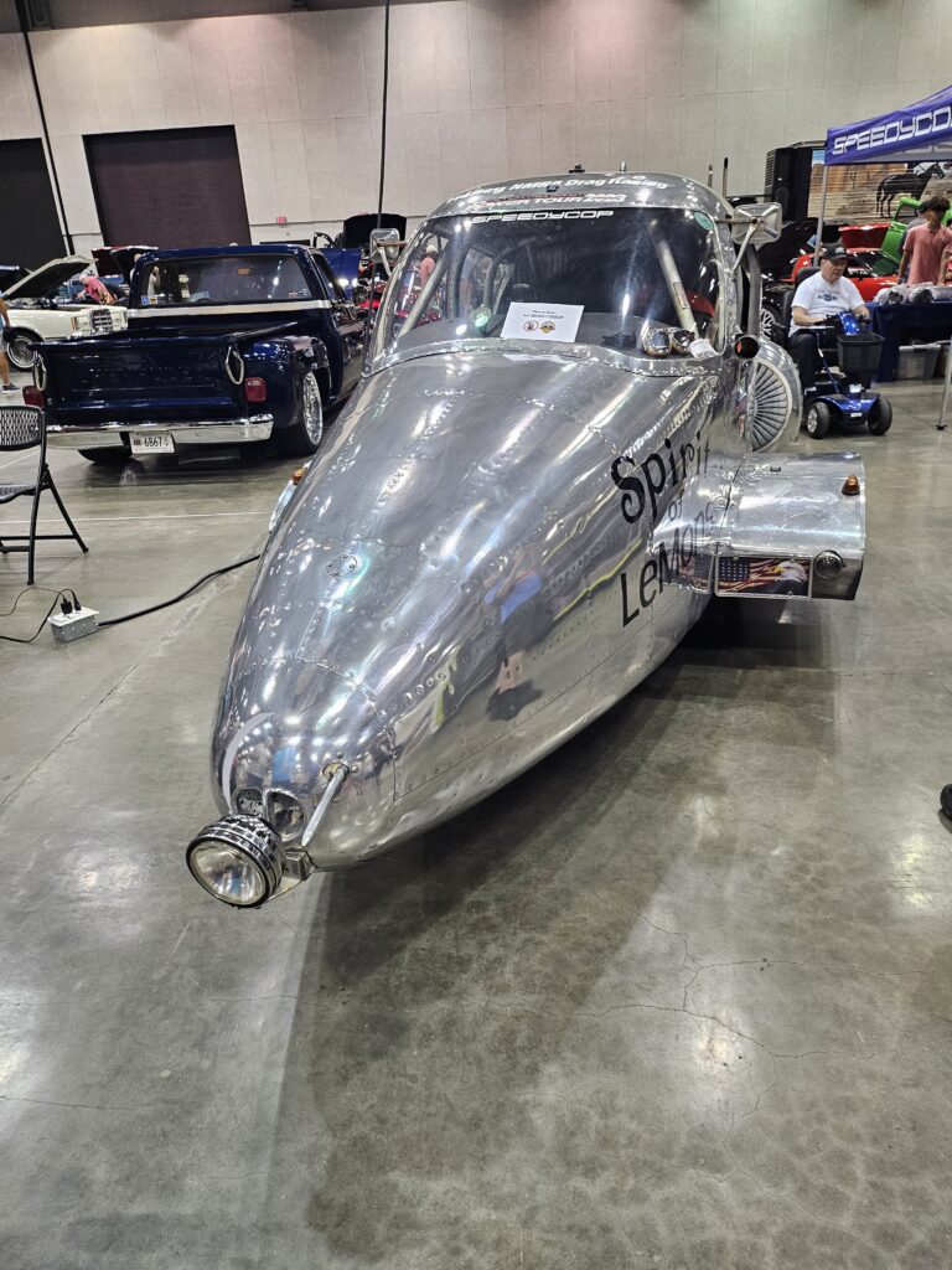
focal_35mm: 24
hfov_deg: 56.8
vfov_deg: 71.6
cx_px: 476
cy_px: 635
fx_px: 880
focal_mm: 5
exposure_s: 1/120
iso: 320
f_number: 1.8
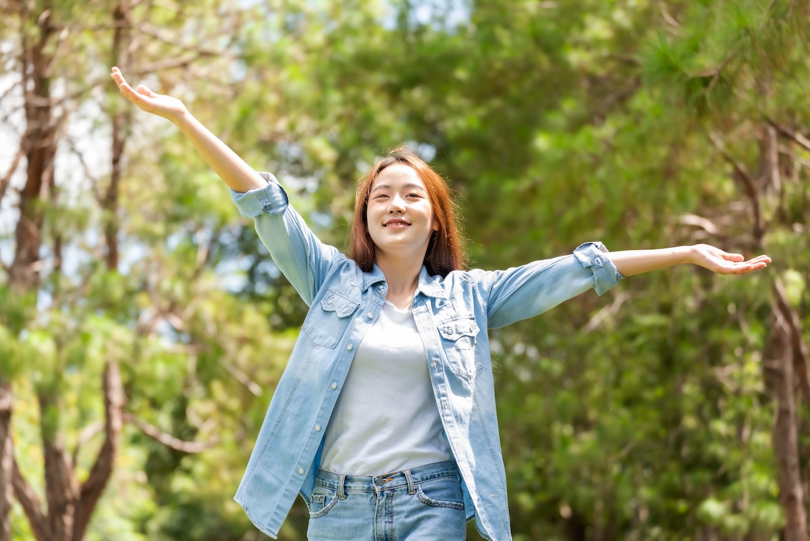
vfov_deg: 11.8
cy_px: 270
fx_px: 2611
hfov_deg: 17.6
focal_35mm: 116
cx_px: 405
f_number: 4.2
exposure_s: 1/320
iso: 320
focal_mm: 116
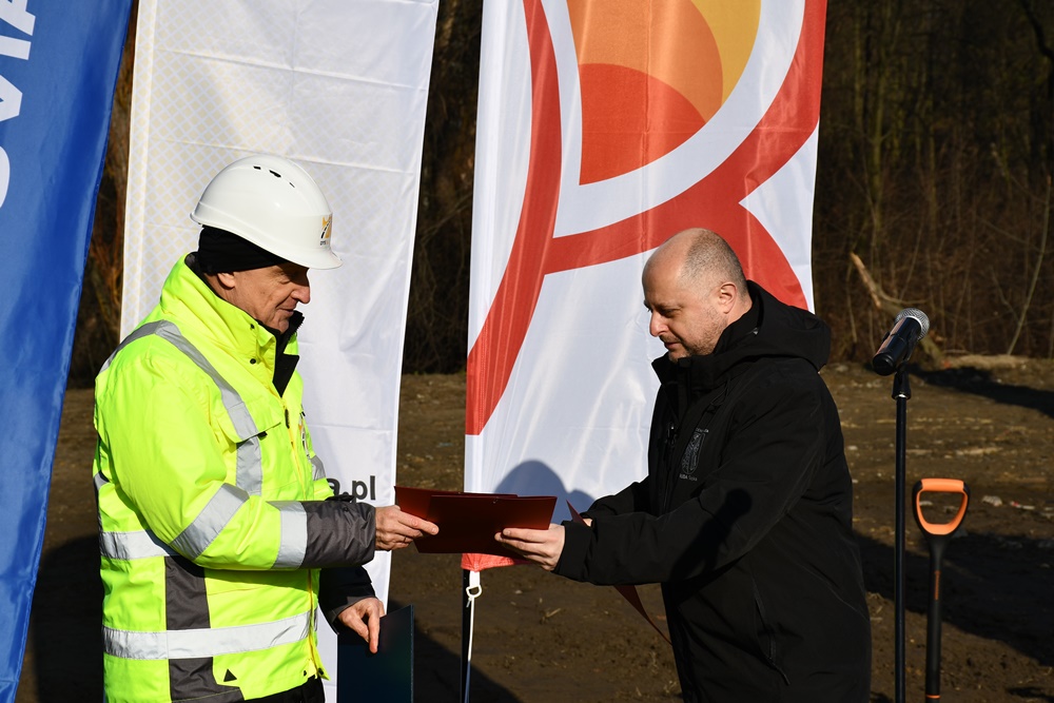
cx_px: 527
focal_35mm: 90
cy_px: 352
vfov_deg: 15.2
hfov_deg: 22.6
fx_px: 2635
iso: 100
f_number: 8
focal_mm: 60
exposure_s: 1/500
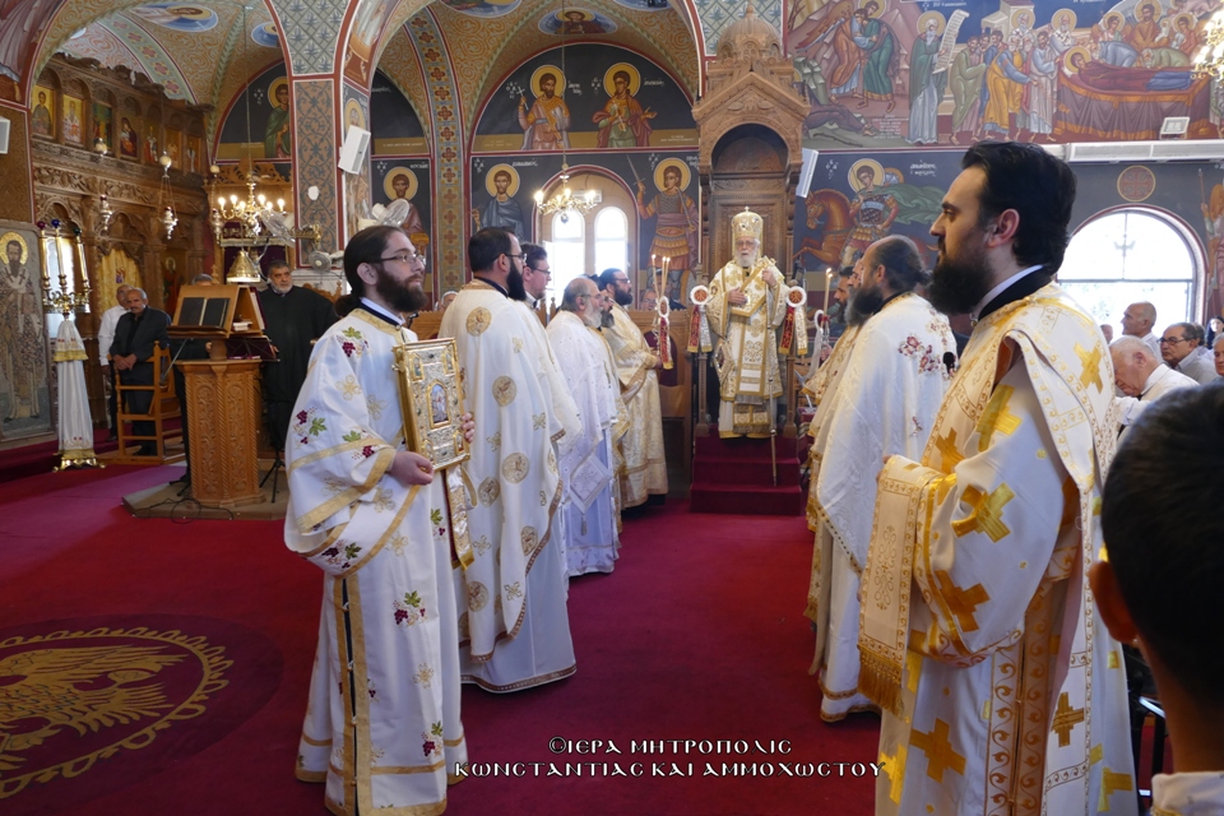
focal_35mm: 25
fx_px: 850
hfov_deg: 71.5
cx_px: 612
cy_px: 408
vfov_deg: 51.3
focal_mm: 9.12
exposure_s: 1/60
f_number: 2.8
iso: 400
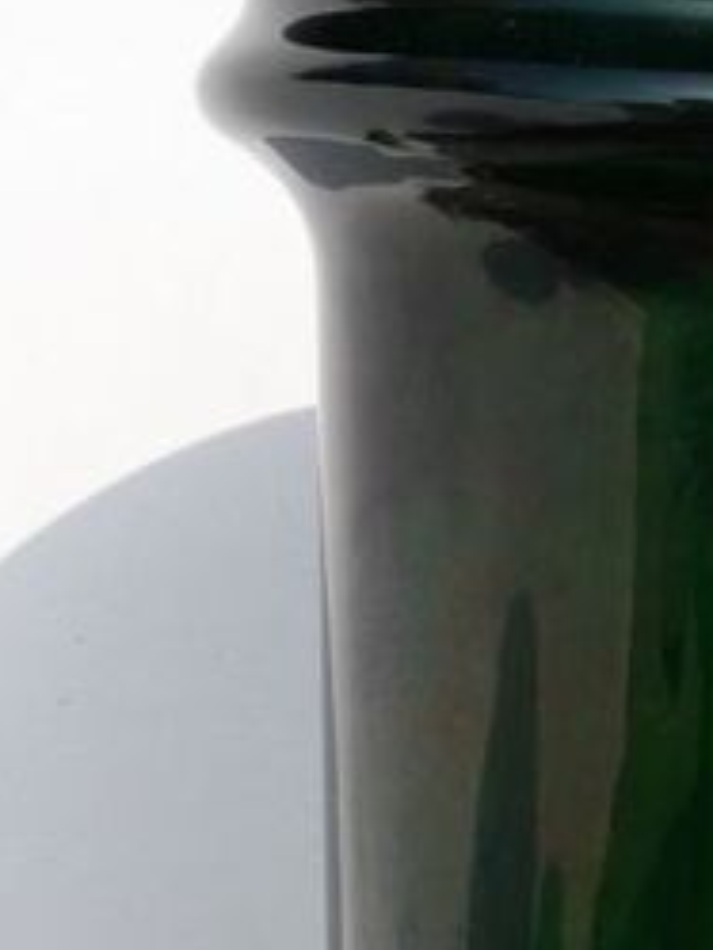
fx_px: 1976
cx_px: 698
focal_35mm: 72
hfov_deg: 19.9
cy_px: 893
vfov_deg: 26.0
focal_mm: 3.7
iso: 40
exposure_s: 1/1032
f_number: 1.9
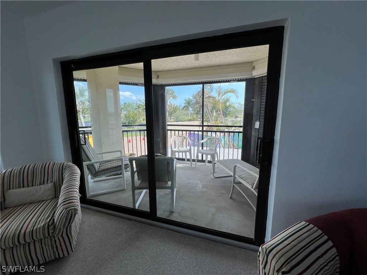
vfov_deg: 89.9
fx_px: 138
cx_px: 184
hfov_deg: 106.2
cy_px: 138
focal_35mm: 13
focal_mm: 1.57
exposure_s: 1/119
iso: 32
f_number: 1.8
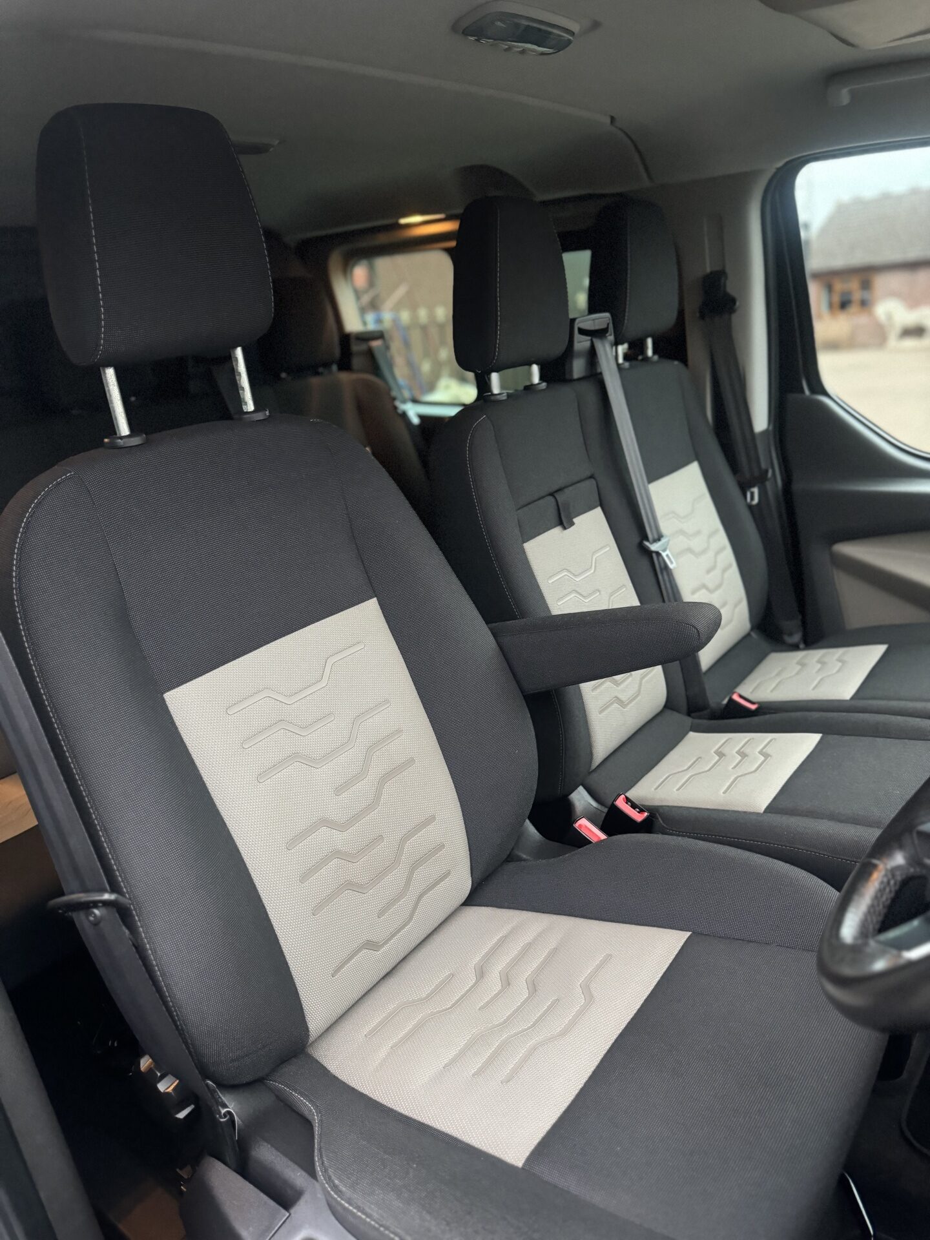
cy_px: 620
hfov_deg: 56.8
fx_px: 860
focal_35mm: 24
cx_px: 465
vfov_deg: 71.6
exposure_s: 1/47
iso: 800
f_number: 1.78
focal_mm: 6.76
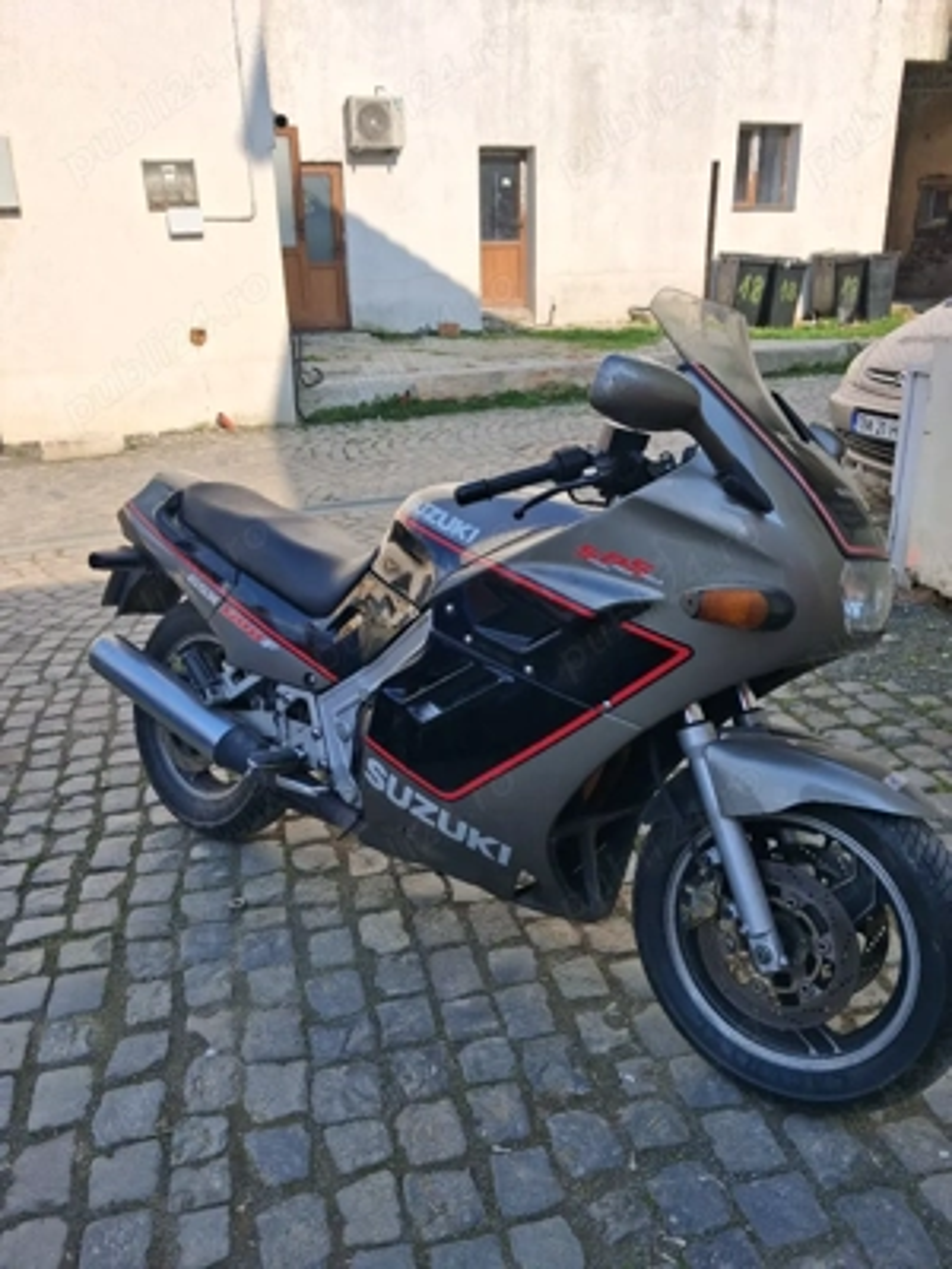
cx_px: 476
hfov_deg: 51.4
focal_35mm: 27
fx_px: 990
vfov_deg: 65.3
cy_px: 634
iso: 20
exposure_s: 1/667
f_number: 1.8
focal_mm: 4
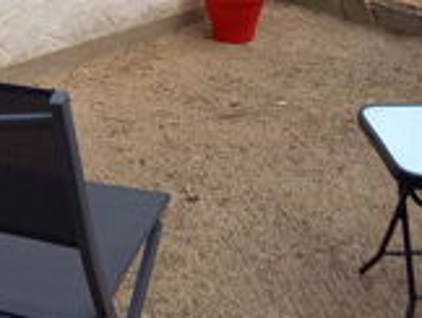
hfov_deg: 26.2
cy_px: -115
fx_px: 903
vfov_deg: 18.3
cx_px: 156
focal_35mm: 74
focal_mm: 4.6
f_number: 2
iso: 64
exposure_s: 1/100
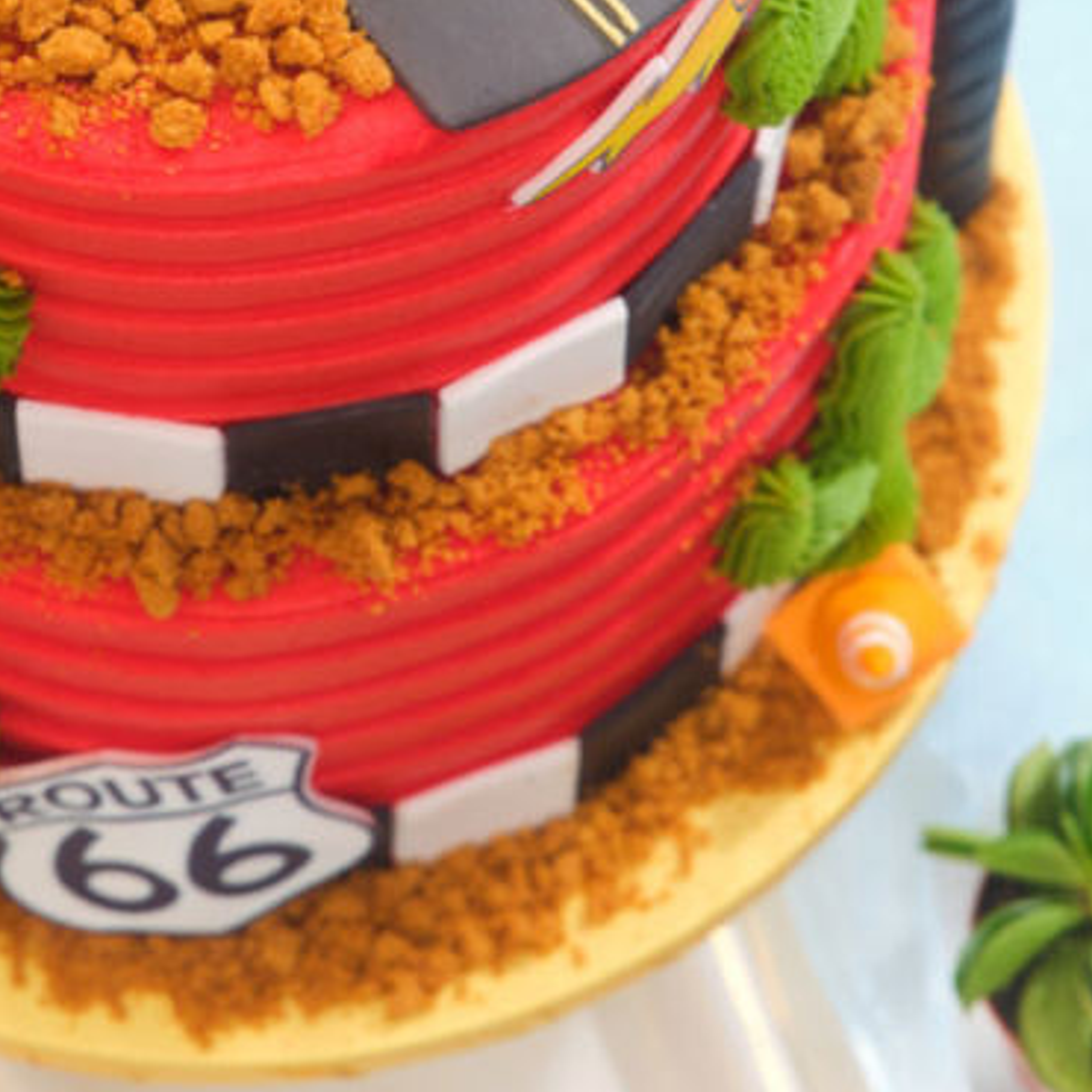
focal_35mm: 207
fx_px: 7388
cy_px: 235
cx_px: 250
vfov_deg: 8.4
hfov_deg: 8.4
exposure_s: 1/125
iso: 160
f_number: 8
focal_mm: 110
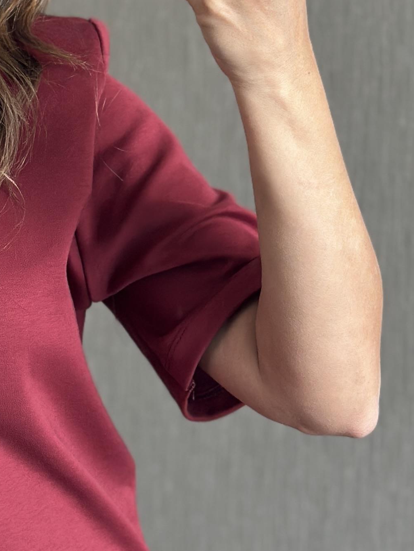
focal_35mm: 144
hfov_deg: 10.2
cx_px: -55
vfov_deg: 13.7
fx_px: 2296
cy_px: 301
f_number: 1.78
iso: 125
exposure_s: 1/80
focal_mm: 6.86
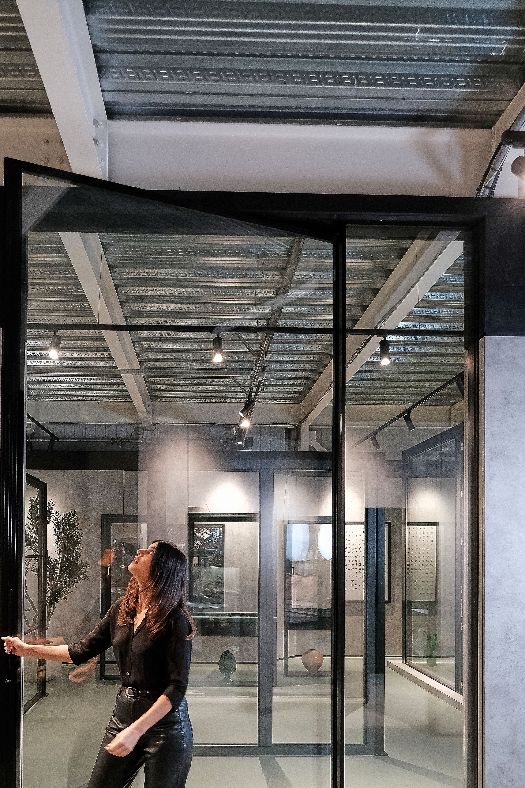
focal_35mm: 25
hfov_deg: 51.0
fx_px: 547
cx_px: 211
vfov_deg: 69.1
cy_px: 537
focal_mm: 12
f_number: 4
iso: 2000
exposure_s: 1/80
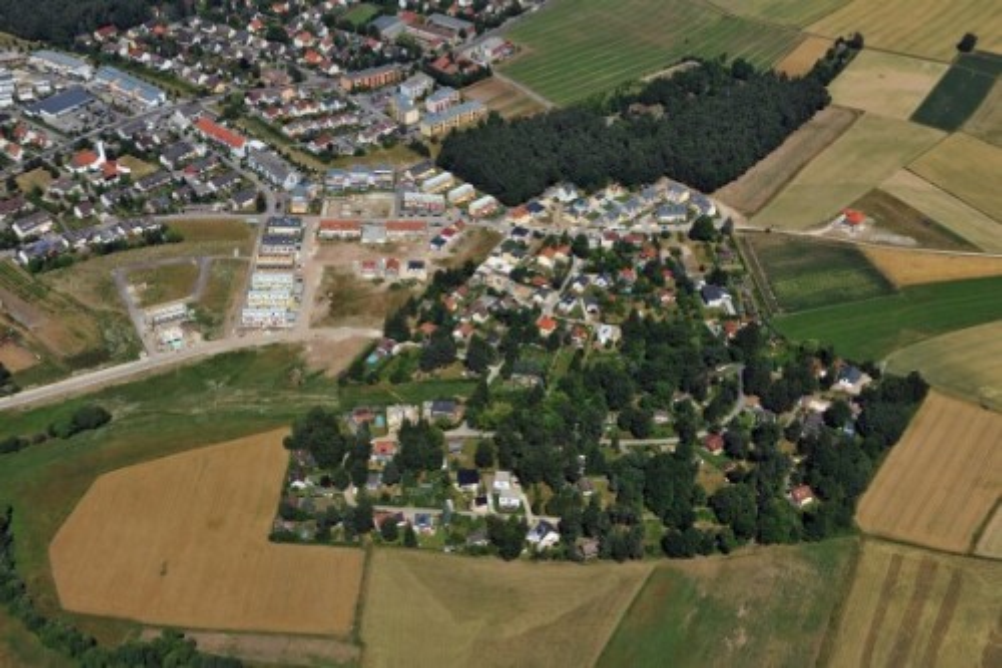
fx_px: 1224
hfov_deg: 44.5
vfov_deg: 30.5
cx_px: 501
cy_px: 334
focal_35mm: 44
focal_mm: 44
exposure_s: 1/1000
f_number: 6.3
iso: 160
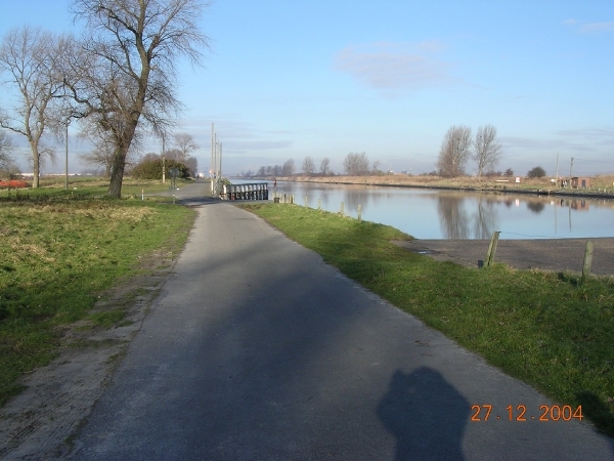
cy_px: 230
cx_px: 307
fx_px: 674
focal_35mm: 38
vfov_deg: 37.7
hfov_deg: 49.0
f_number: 5.6
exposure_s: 1/225
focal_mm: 5.8
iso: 100
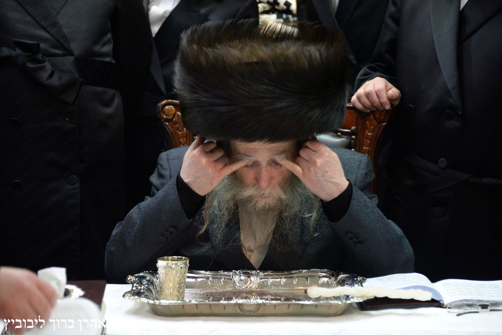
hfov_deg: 12.8
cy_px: 168
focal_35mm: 160
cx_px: 251
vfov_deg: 8.6
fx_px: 2231
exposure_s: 1/60
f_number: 5.6
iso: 2500
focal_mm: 160
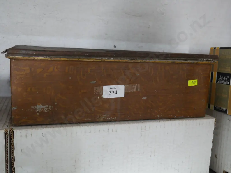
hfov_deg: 51.3
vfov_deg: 39.7
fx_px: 240
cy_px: 86
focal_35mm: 36
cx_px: 116
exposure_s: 1/60
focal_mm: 18
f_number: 4
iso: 2000
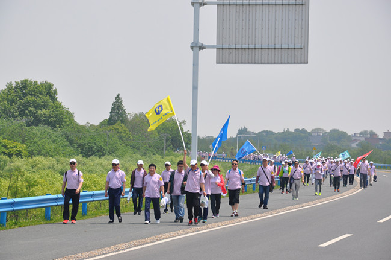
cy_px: 130
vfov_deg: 8.7
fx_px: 1708
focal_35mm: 158
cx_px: 196
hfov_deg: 13.1
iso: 200
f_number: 10
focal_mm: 105
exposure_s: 1/400
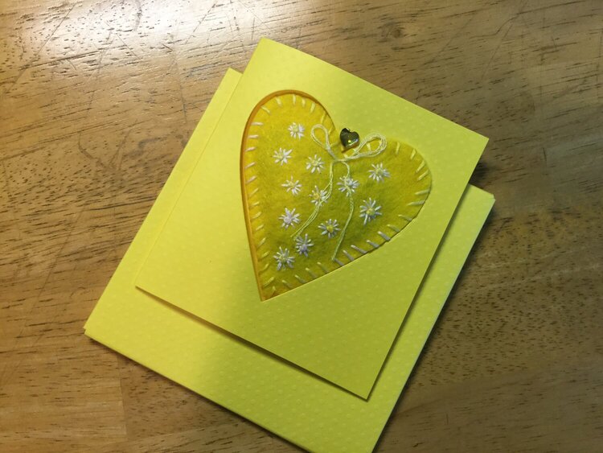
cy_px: 226
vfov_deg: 45.5
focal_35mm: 31
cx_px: 302
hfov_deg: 58.3
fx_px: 540
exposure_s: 1/30
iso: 64
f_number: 2.4
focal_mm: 3.3
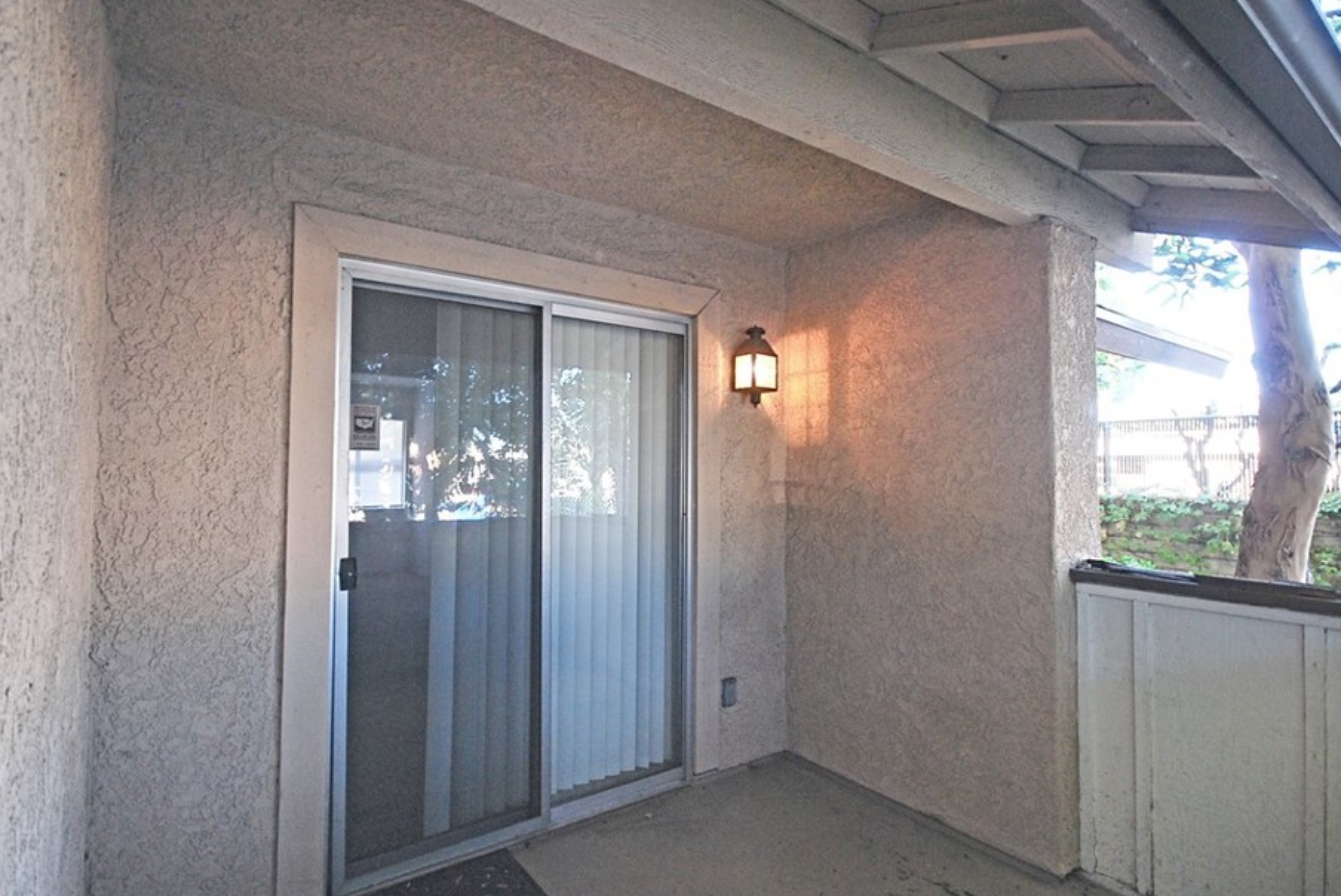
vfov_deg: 70.5
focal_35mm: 17
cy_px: 446
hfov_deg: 93.1
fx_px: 634
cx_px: 622
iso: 360
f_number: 4
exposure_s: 1/30
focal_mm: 10
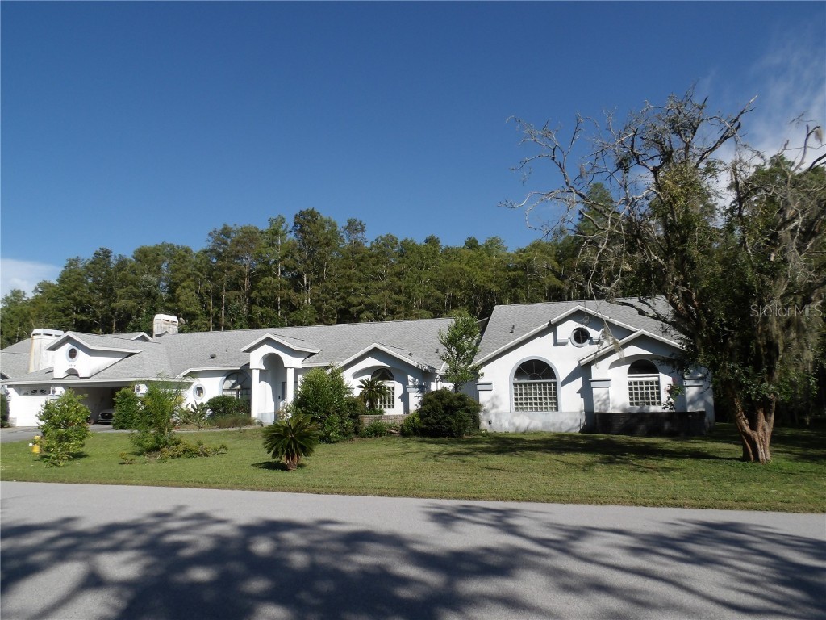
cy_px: 310
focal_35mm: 23
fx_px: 549
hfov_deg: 73.9
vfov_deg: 58.9
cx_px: 413
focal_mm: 4.2
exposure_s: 1/939
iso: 100
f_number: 4.1
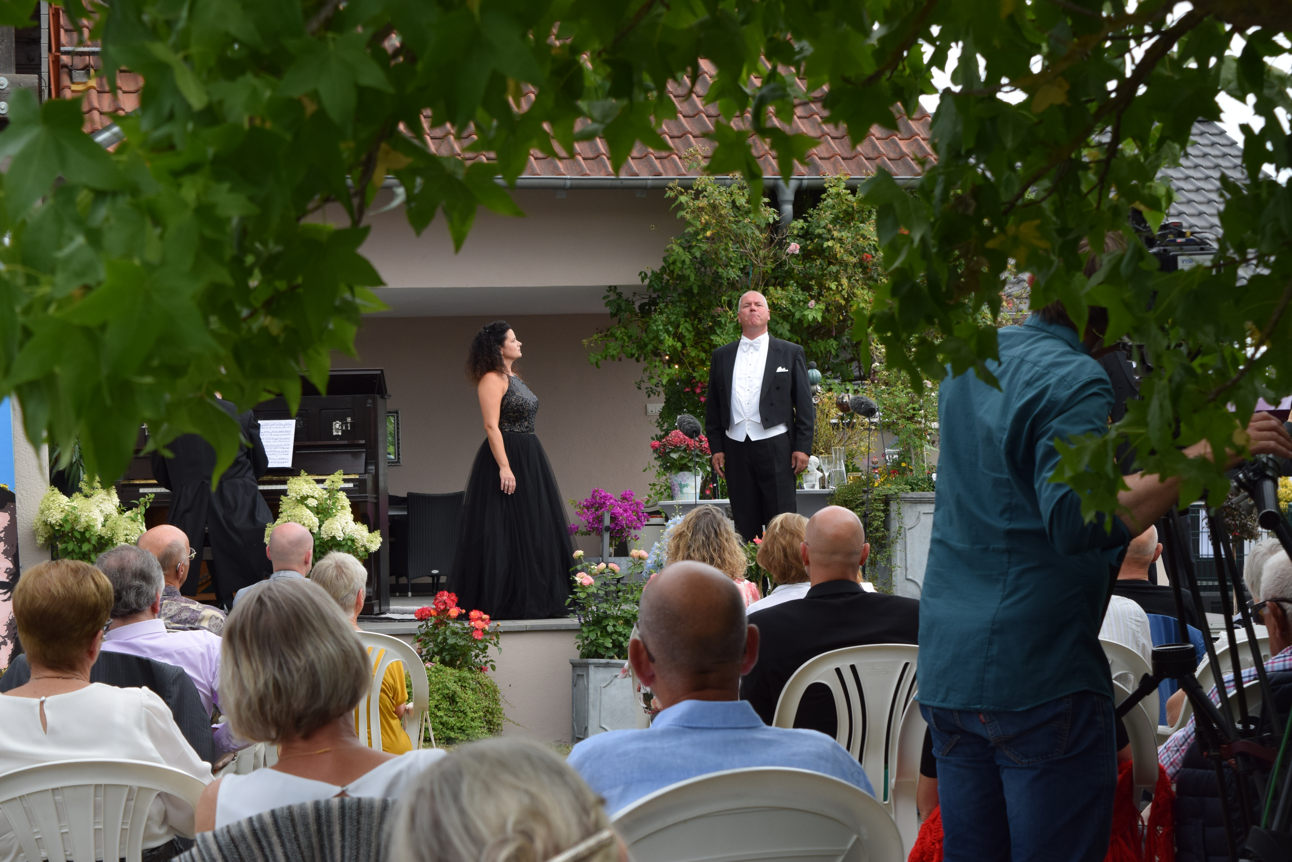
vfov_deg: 16.6
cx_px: 646
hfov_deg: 24.6
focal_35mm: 82
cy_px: 431
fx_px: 2961
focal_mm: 55
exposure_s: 1/250
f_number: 8
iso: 400
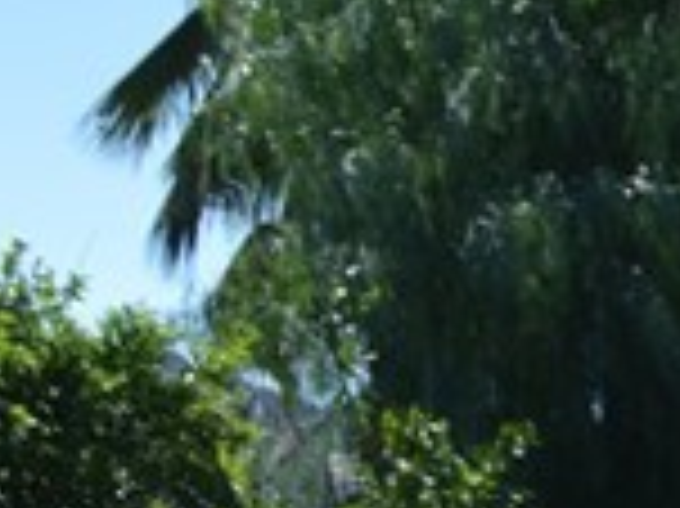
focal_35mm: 176
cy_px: 787
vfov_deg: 8.2
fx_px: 3455
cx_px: 2063
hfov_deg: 9.0
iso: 100
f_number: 7.1
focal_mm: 18
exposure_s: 1/200
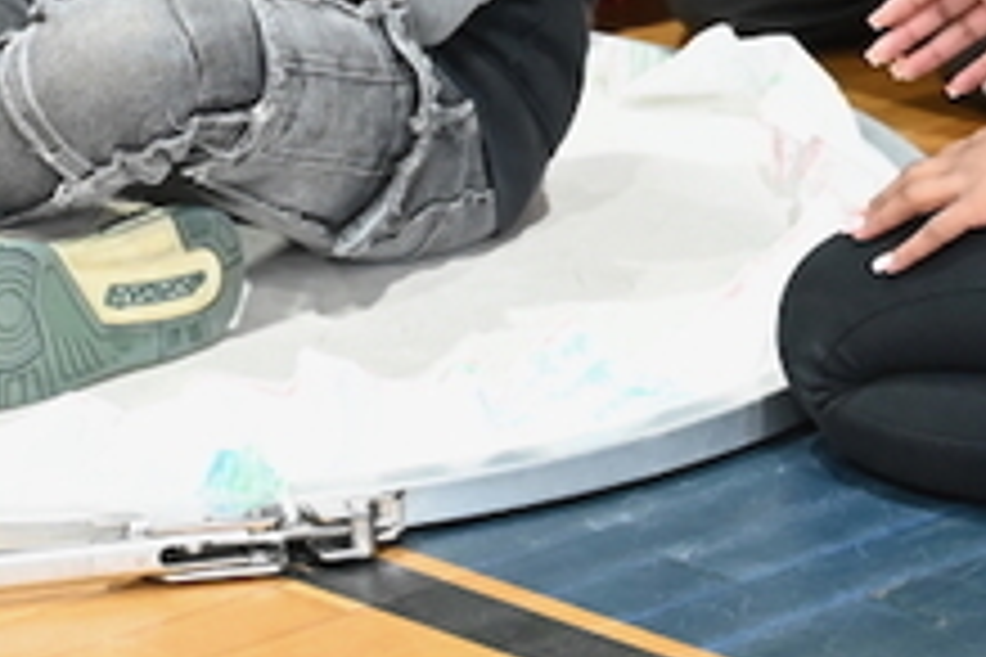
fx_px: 7668
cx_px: 806
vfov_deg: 4.8
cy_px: -518
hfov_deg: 7.3
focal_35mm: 280
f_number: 4
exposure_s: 1/200
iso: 3200
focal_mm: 60
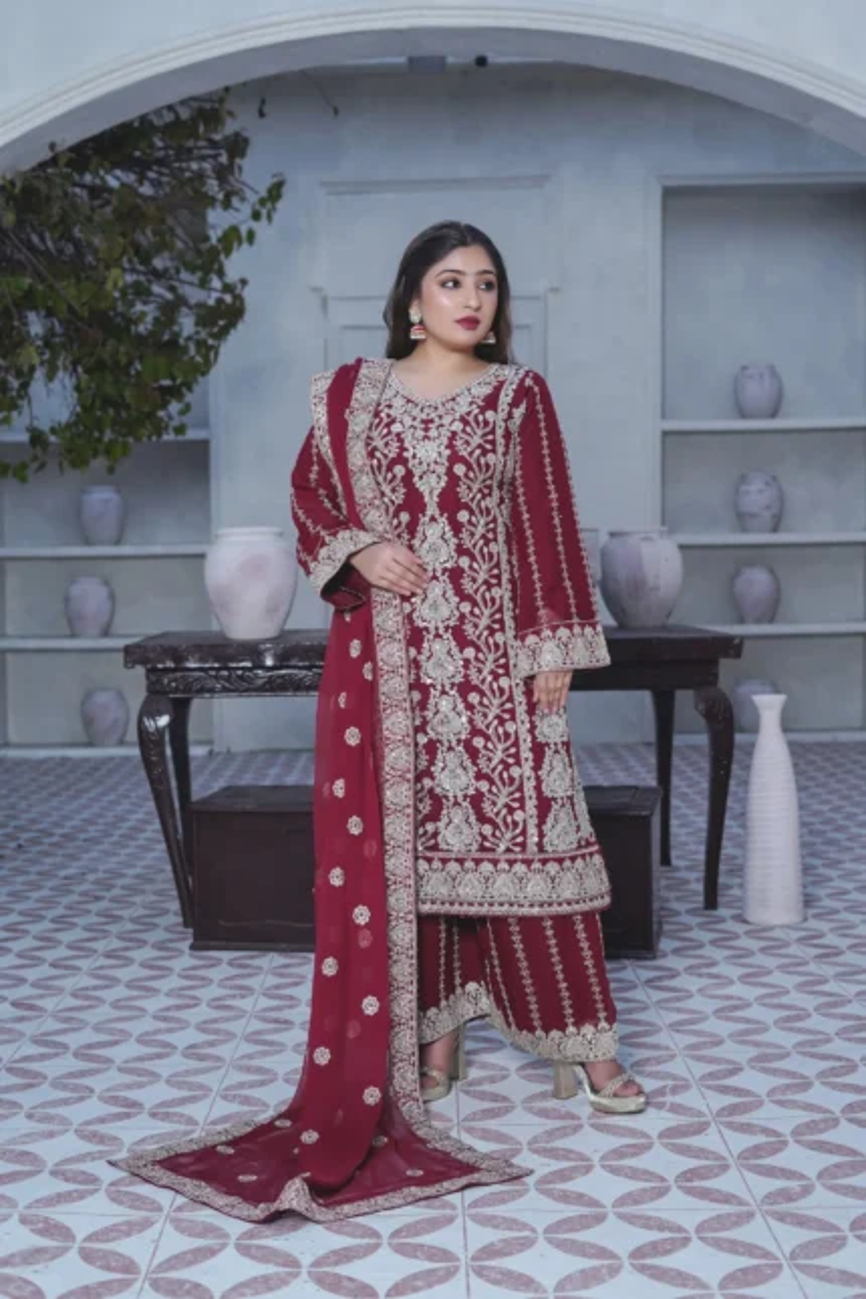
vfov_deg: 39.6
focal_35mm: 50
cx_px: 433
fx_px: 1804
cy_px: 650
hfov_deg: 27.0
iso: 160
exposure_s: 1/125
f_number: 4
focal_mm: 50
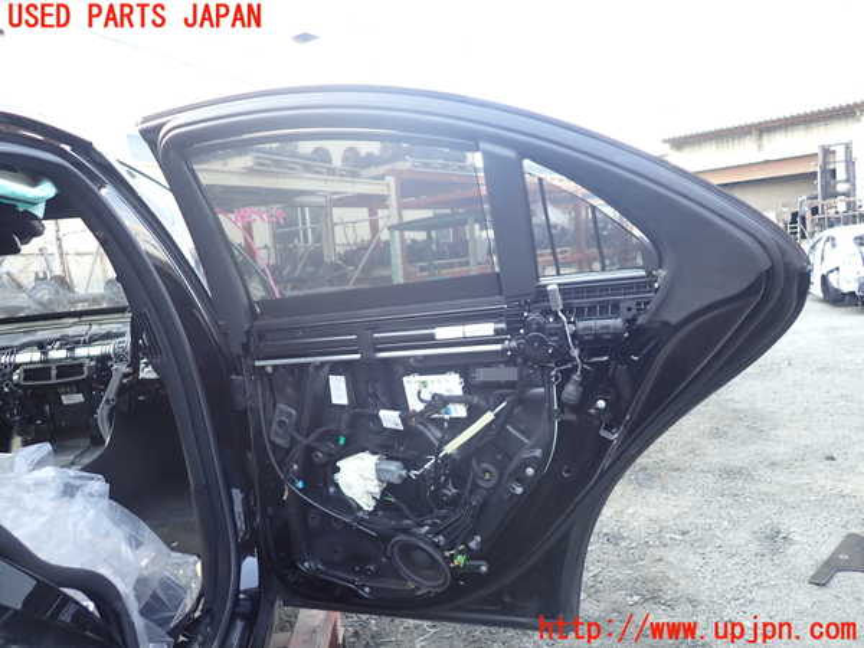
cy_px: 324
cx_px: 432
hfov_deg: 69.4
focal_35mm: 25
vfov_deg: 54.9
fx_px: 624
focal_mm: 4.5
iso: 100
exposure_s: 1/60
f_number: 2
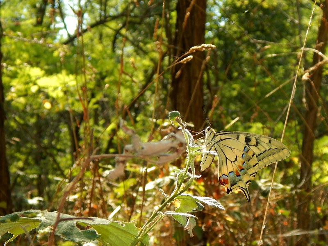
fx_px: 521
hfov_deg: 34.9
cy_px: 123
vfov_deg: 26.6
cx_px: 164
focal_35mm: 55
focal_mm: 9.7
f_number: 3.8
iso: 125
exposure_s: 1/200
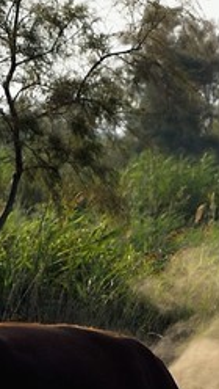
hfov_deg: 0.9
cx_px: 939
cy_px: 406
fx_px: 13909
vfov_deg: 1.6
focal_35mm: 1351
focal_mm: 200
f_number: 14
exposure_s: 1/200
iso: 200
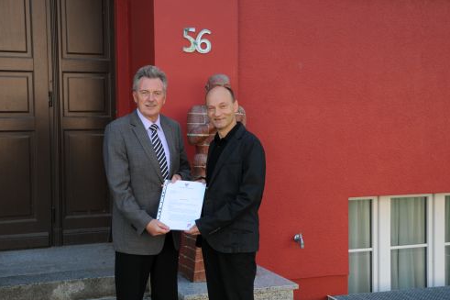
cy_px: 151
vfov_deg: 23.4
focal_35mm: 58
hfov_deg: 34.5
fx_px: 725
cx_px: 225
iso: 250
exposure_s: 1/160
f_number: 6.3
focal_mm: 38
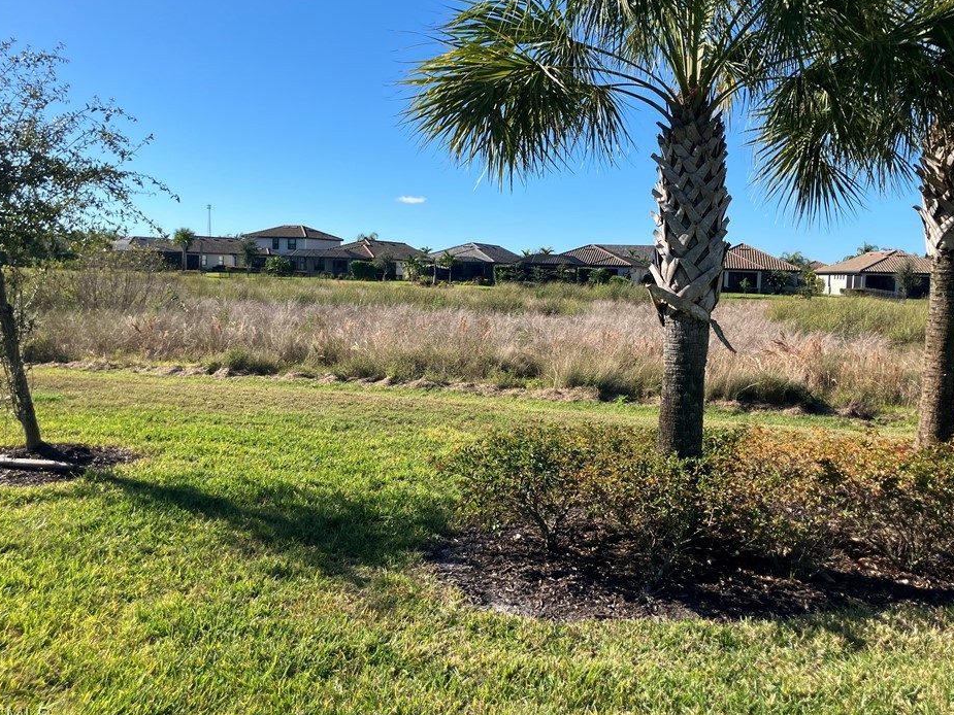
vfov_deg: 45.4
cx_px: 481
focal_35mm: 31
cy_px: 343
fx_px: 854
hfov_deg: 58.3
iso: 32
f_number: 1.8
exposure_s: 1/1799
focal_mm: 3.99
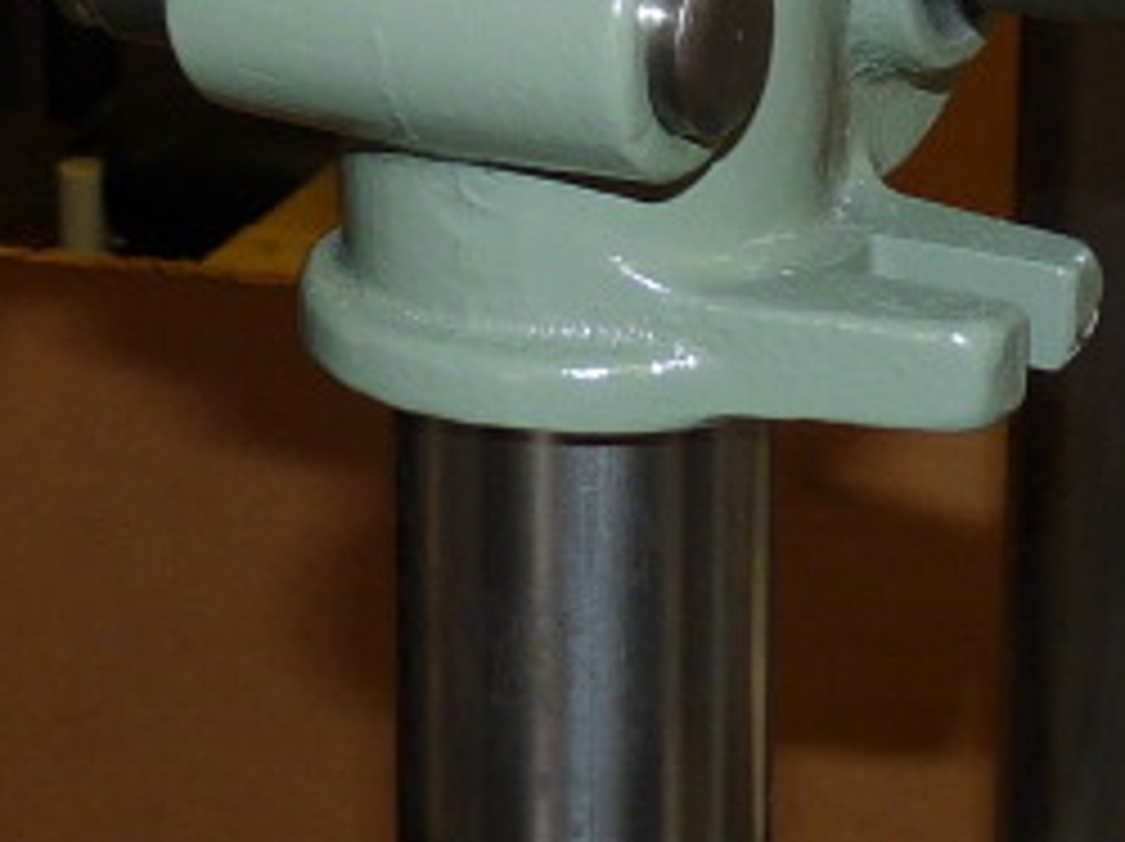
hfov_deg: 16.0
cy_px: -27
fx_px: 3994
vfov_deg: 11.9
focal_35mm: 123
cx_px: 598
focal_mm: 4.8
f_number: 2.8
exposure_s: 1/30
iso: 100
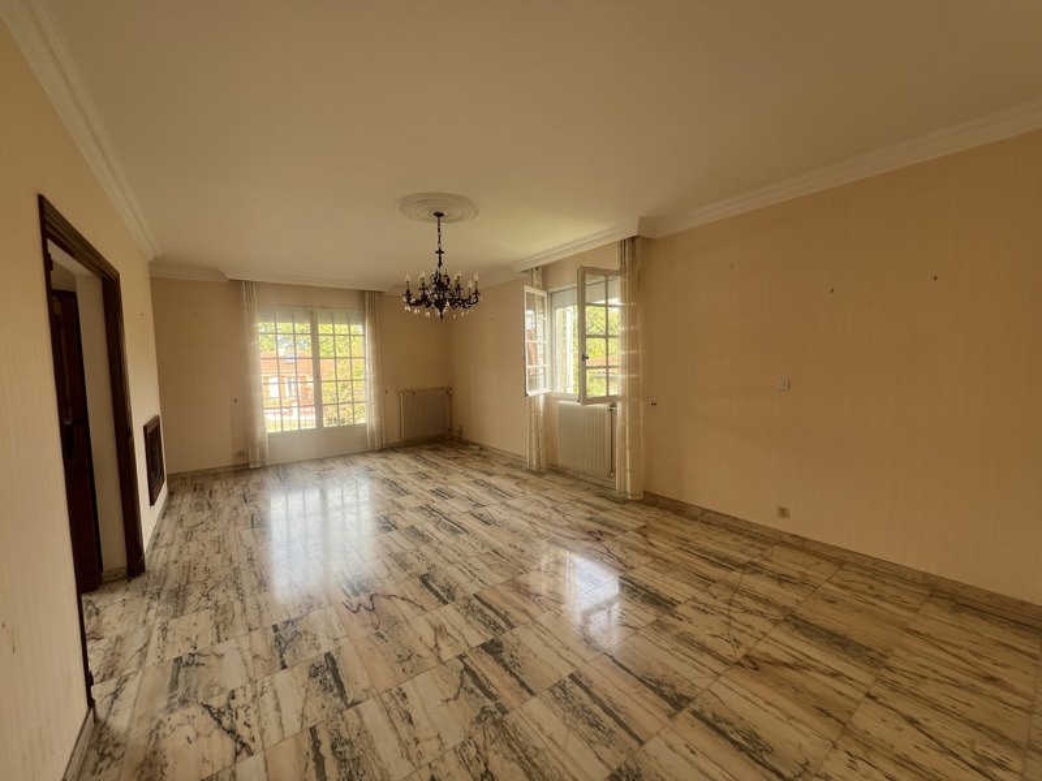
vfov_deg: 89.9
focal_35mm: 13
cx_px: 521
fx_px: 391
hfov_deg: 106.2
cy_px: 390
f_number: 1.8
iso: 32
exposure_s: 1/110
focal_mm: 1.57
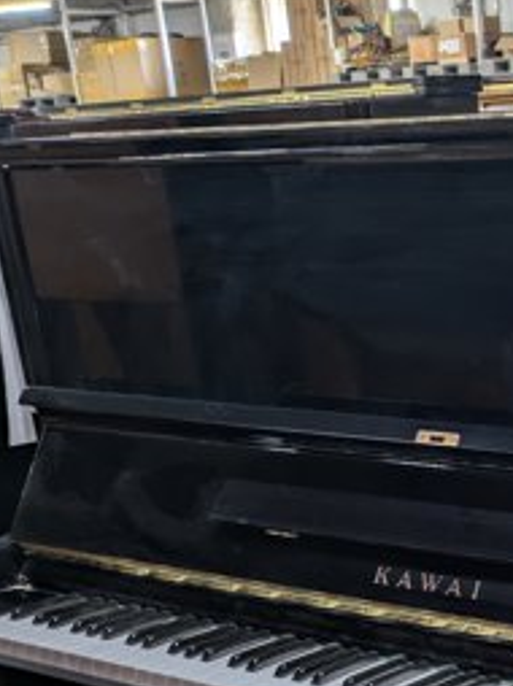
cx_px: 633
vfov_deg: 25.9
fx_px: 1405
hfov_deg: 19.4
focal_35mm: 71
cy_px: 700
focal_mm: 5.43
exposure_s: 1/40
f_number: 1.89
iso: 76
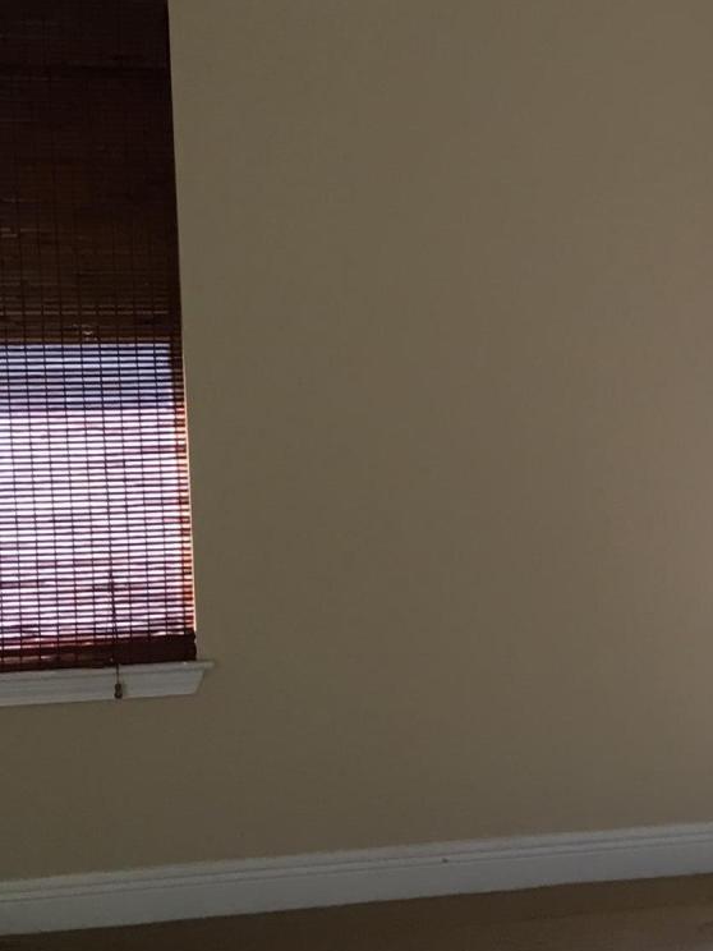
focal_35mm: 78
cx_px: 917
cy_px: 459
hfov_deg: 17.7
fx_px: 2142
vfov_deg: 25.0
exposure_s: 1/40
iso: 32
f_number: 2.2
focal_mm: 4.15
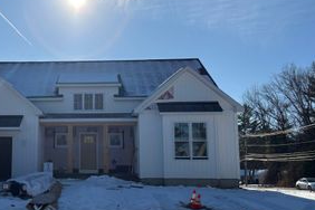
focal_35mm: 48
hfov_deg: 39.8
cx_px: 73
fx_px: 420
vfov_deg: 28.0
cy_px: 121
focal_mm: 5.96
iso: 50
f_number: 1.6
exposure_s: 1/6711
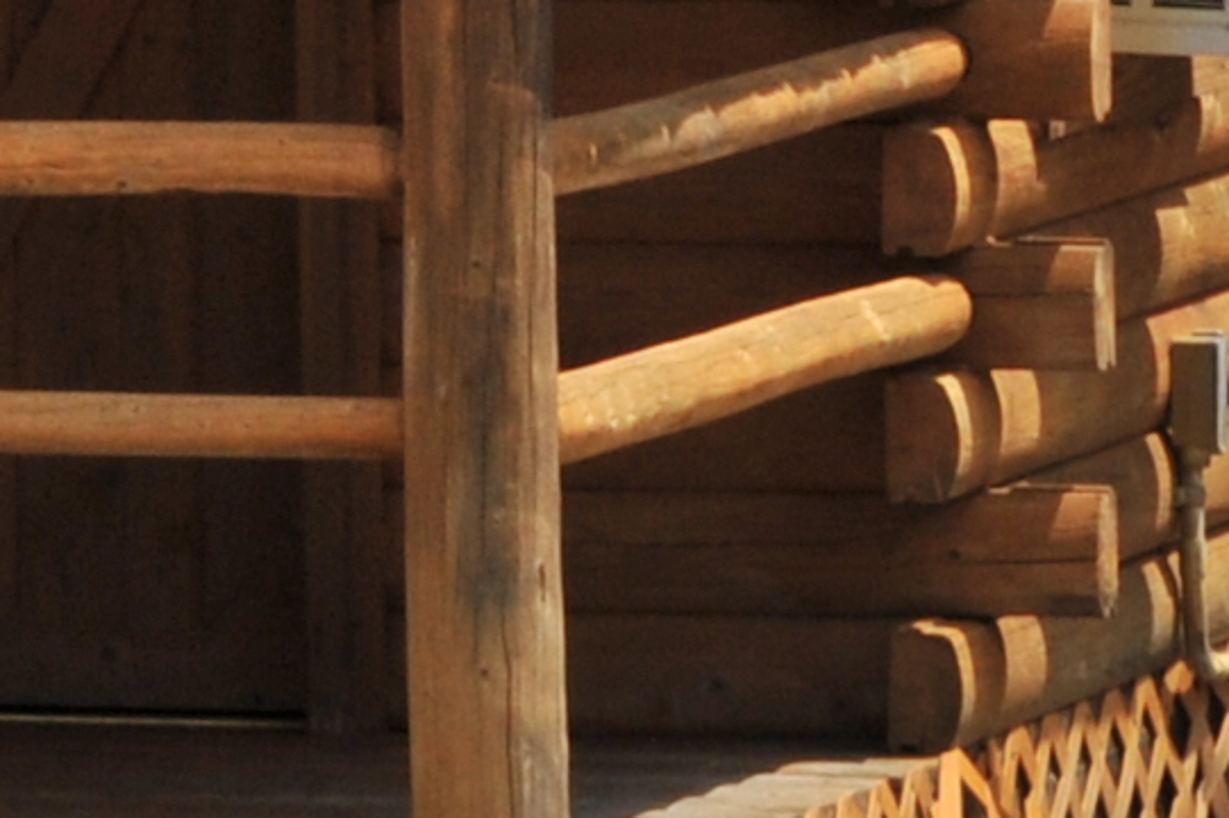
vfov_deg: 2.0
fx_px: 23506
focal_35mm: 689
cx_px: 141
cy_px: -1002
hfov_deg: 3.0
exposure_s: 1/500
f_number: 8
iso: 200
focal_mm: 58
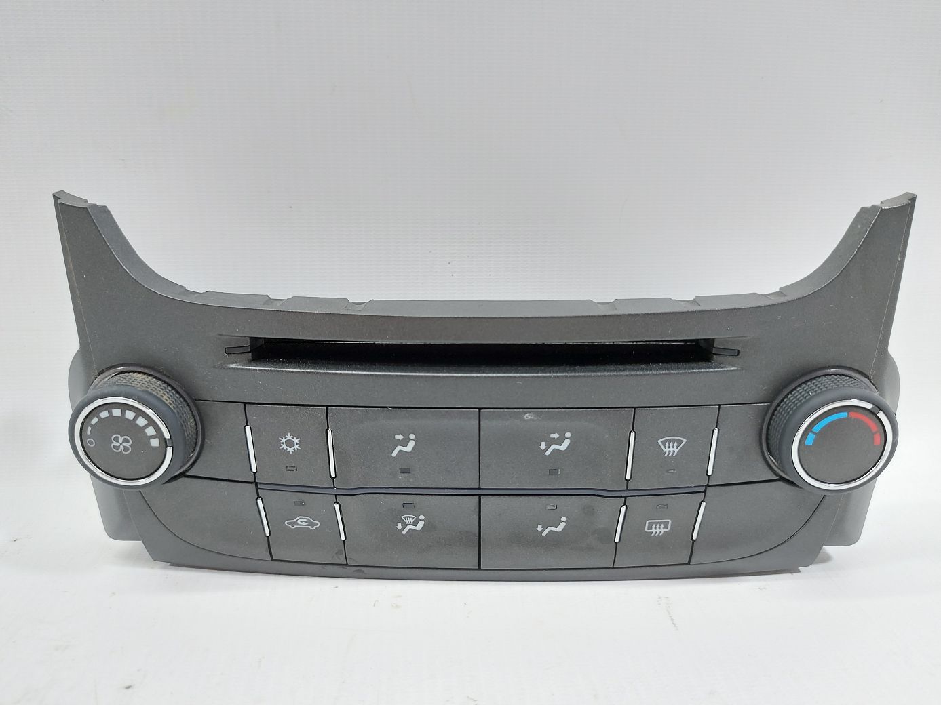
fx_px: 652
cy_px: 352
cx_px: 470
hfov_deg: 71.6
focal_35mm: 24
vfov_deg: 56.8
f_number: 1.8
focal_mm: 5.23
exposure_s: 1/50
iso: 125
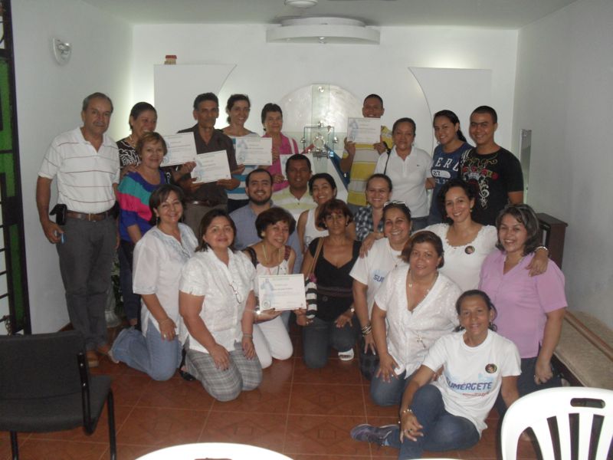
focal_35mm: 35
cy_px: 230
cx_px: 306
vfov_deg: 40.7
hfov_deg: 52.6
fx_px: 620
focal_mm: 6.3
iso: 240
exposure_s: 1/45
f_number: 3.2
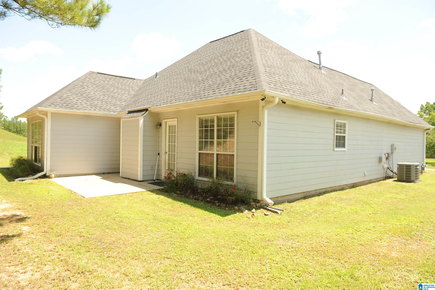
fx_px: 290
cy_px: 145
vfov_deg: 53.1
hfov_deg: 73.8
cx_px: 218
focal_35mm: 24
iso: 200
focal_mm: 24
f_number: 5.6
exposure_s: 1/250
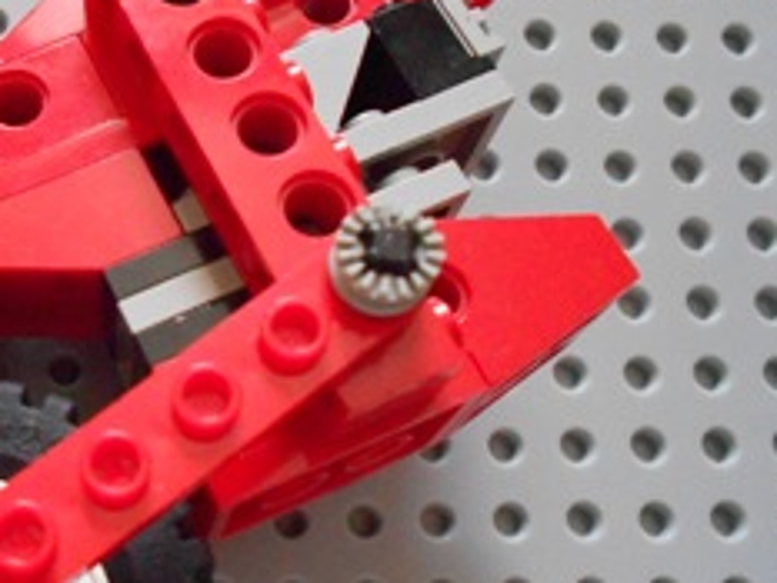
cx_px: 53
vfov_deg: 29.1
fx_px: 1123
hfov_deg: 35.5
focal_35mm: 50
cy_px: 353
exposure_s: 1/60
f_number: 3.2
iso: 800
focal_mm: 4.6
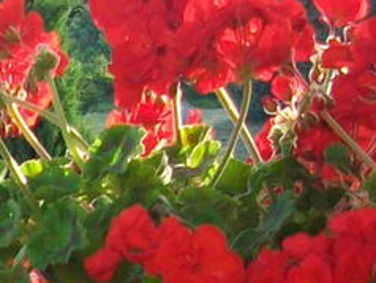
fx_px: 2338
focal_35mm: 215
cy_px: 365
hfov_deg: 8.8
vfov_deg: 6.9
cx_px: -318
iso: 64
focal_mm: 5.7
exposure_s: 1/160
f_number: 2.8
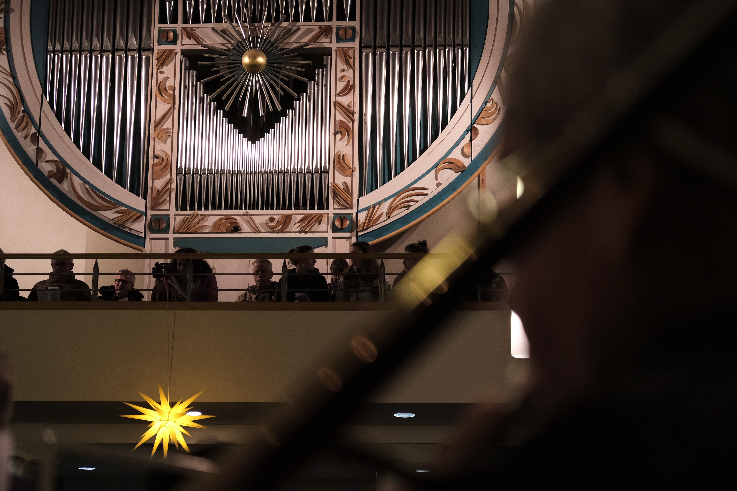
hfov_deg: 24.5
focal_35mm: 83
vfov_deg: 16.5
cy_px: 246
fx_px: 1699
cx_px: 368
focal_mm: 55
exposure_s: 1/70
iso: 1600
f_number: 4
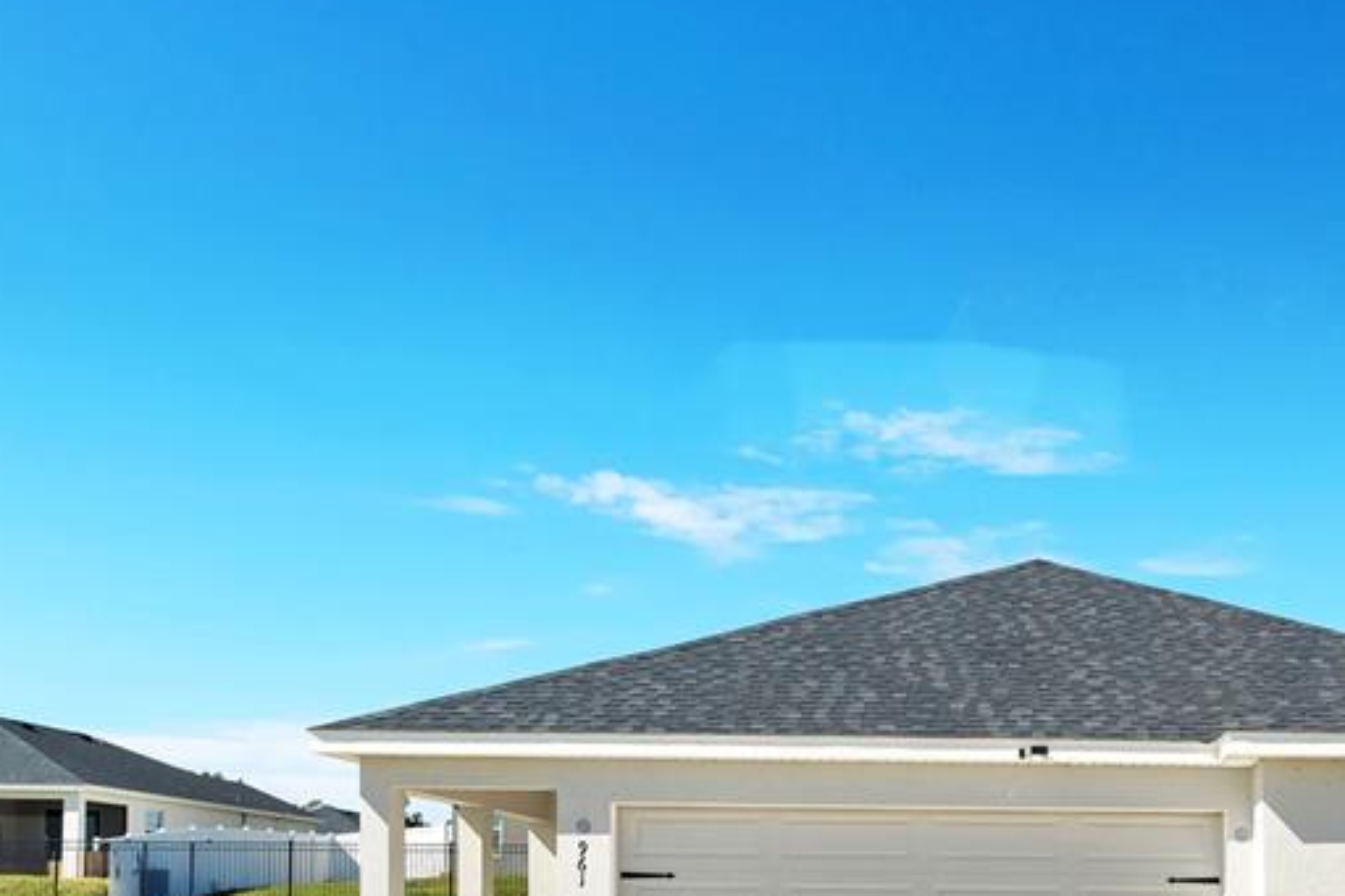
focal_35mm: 48
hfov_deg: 38.8
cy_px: 822
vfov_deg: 27.0
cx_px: 1158
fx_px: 1793
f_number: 4
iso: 160
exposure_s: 1/160
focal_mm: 16
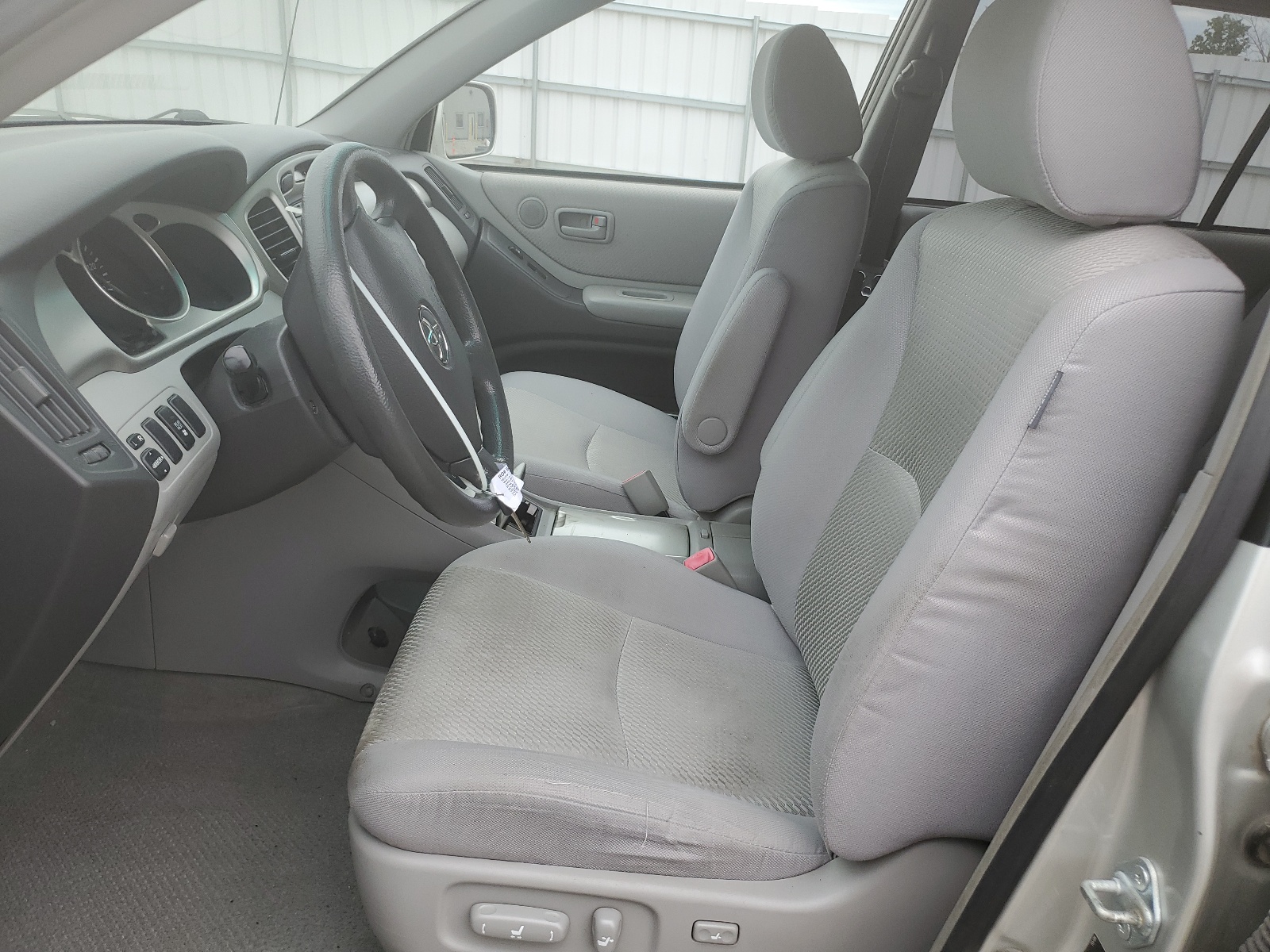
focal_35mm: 26
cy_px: 476
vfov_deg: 53.1
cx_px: 635
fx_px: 954
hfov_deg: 67.3
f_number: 1.5
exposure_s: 1/222
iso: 50
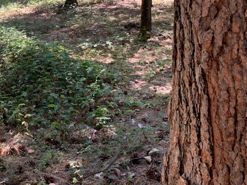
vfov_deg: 24.7
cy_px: -5
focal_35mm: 56
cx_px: -4
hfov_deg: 31.6
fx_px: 400
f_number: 1.8
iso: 25
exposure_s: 1/122
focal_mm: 4.25
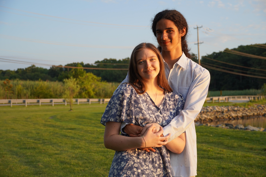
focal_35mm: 66
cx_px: 133
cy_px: 88
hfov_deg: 30.5
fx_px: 488
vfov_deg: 20.6
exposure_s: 1/160
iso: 125
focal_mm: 44
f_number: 5
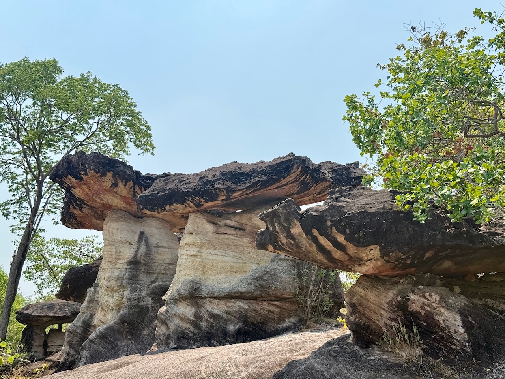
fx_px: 700
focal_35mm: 48
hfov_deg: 39.7
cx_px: 252
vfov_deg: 30.3
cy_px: 190
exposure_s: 1/2577
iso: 100
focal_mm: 6.76
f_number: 1.78
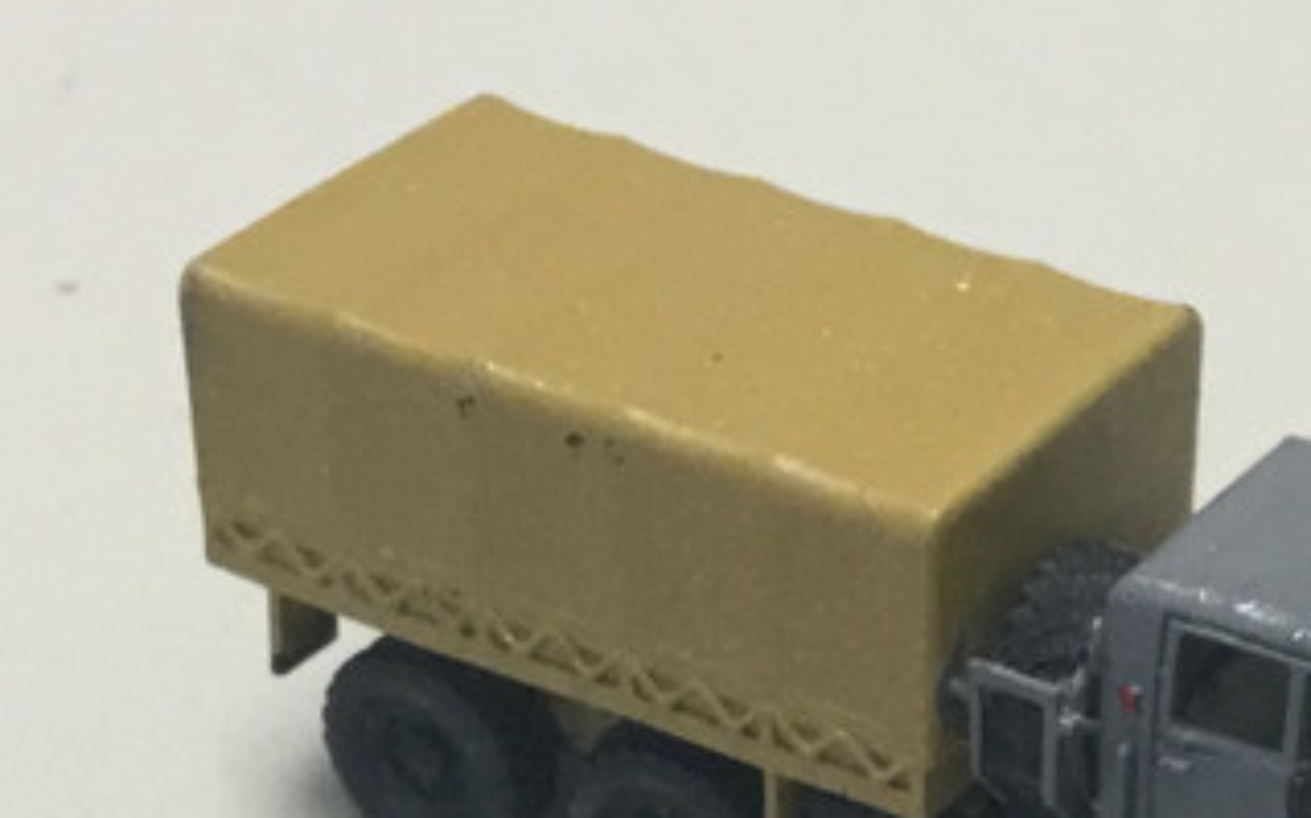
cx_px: 1075
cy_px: 1040
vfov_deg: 11.6
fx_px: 3928
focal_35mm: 110
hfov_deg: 18.7
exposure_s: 1/30
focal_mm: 3.3
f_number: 2.4
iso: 50
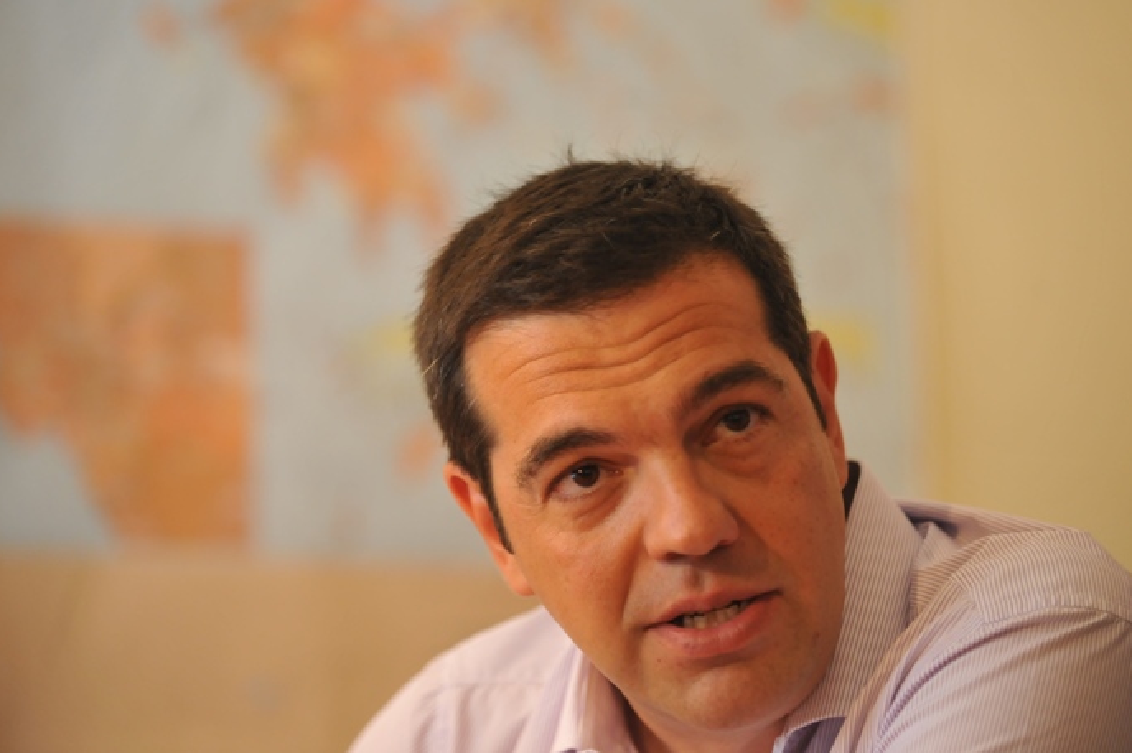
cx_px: 601
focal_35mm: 135
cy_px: 358
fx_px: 4242
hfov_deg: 15.2
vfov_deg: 10.1
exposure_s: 1/250
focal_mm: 116
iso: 2000
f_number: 2.8
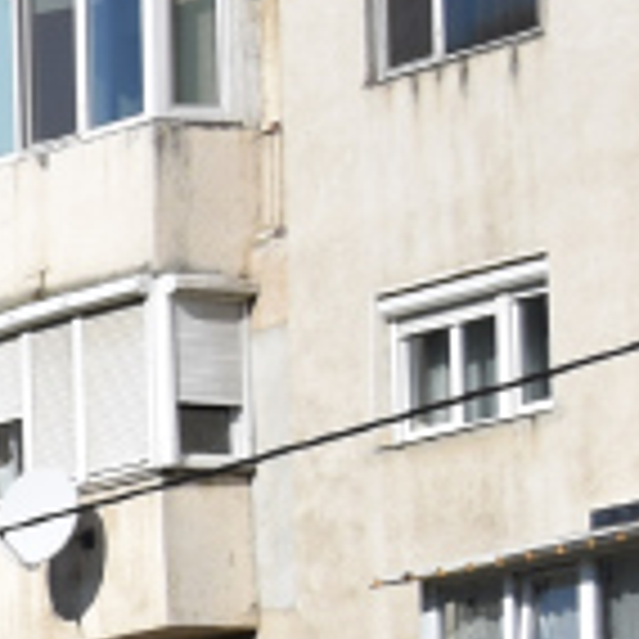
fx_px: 8561
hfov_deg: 4.0
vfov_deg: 4.2
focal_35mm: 410
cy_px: 1019
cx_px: -1976
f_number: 6.3
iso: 200
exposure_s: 1/1000
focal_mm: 35
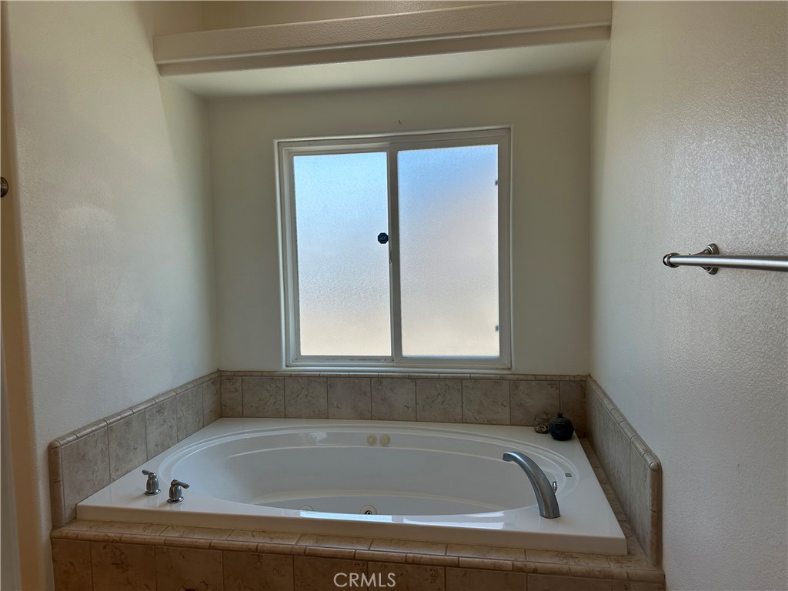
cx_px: 394
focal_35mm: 24
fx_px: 546
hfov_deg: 71.6
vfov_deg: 56.8
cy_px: 296
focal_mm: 6.86
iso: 80
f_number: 1.78
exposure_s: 1/570
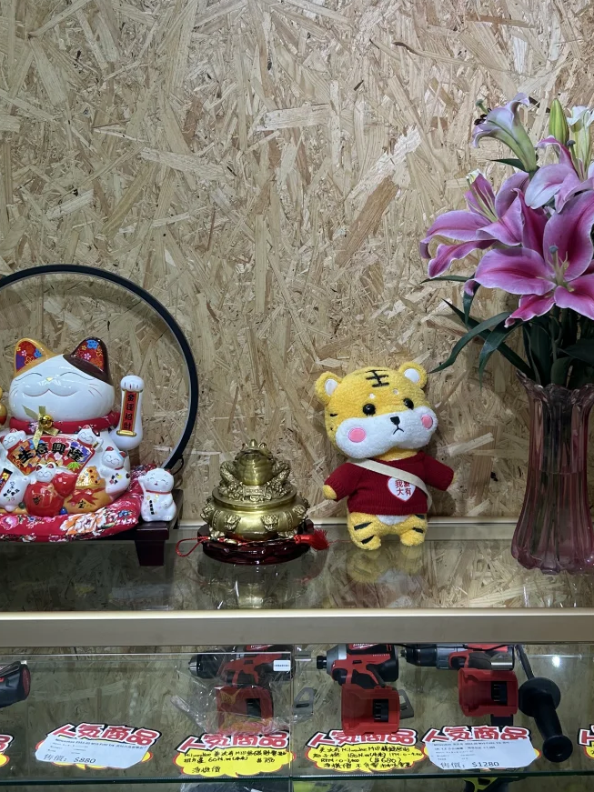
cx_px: 341
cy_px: 340
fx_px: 984
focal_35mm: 43
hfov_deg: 33.5
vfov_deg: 43.7
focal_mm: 5.7
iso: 40
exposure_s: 1/100
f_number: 1.5
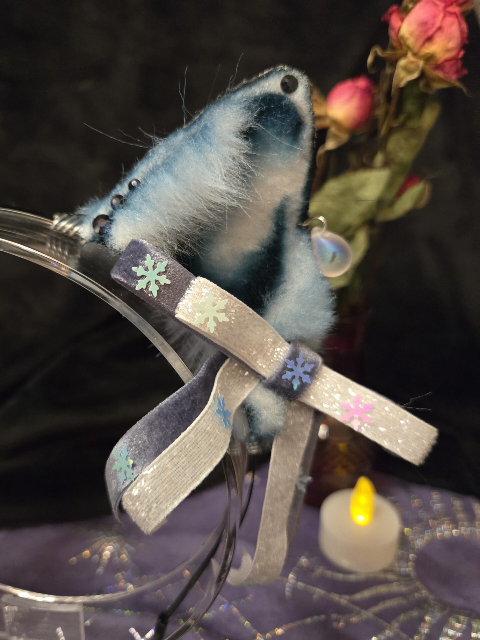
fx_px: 425
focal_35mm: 23
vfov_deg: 73.9
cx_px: 240
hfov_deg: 58.9
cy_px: 320
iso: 1250
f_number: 1.8
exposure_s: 1/60.2
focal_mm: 5.4
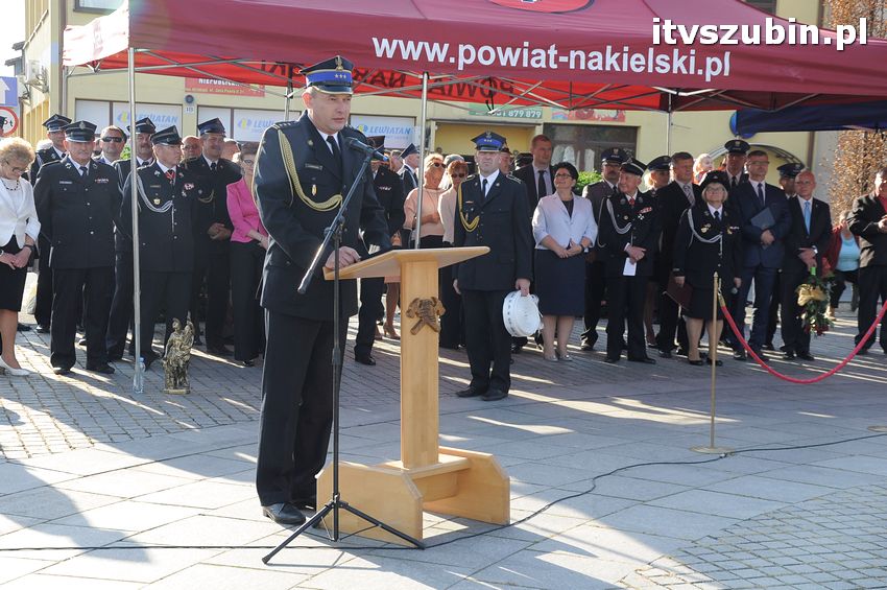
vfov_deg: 22.6
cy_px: 295
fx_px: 1477
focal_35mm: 60
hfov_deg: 33.4
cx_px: 444
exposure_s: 1/200
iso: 400
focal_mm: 40
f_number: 7.1
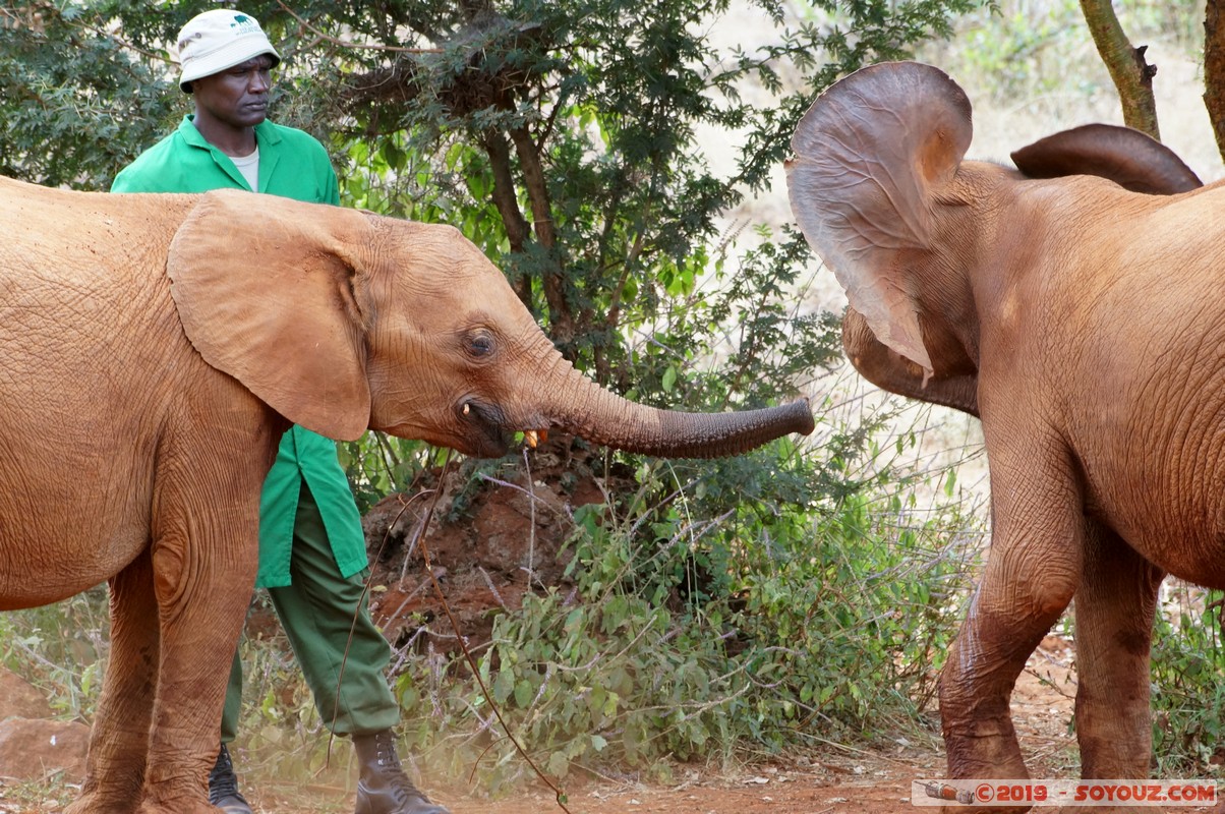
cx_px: 612
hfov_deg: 7.2
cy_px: 407
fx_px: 9687
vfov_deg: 4.8
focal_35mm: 285
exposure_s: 1/250
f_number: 8
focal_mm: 190
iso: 800
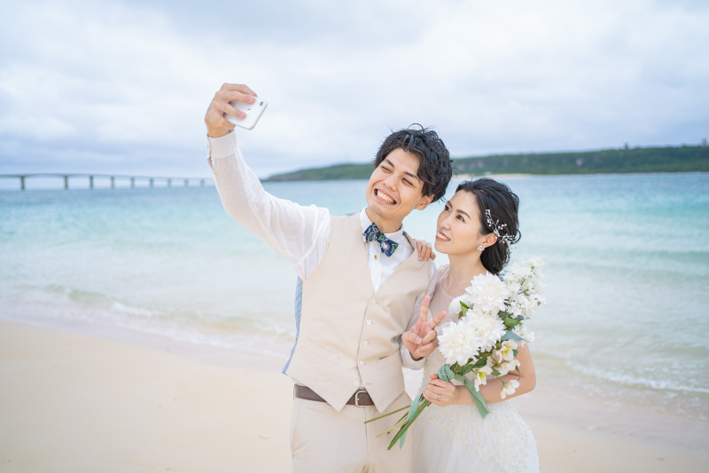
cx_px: 354
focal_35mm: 35
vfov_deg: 37.8
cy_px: 236
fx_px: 689
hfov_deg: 54.4
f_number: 2
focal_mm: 35
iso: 100
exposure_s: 1/1600
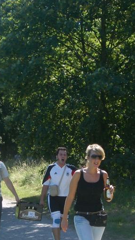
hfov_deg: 15.7
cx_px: 64
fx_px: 490
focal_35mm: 77
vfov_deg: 27.1
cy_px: 181
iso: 50
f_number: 4.3
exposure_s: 1/200
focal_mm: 5.8
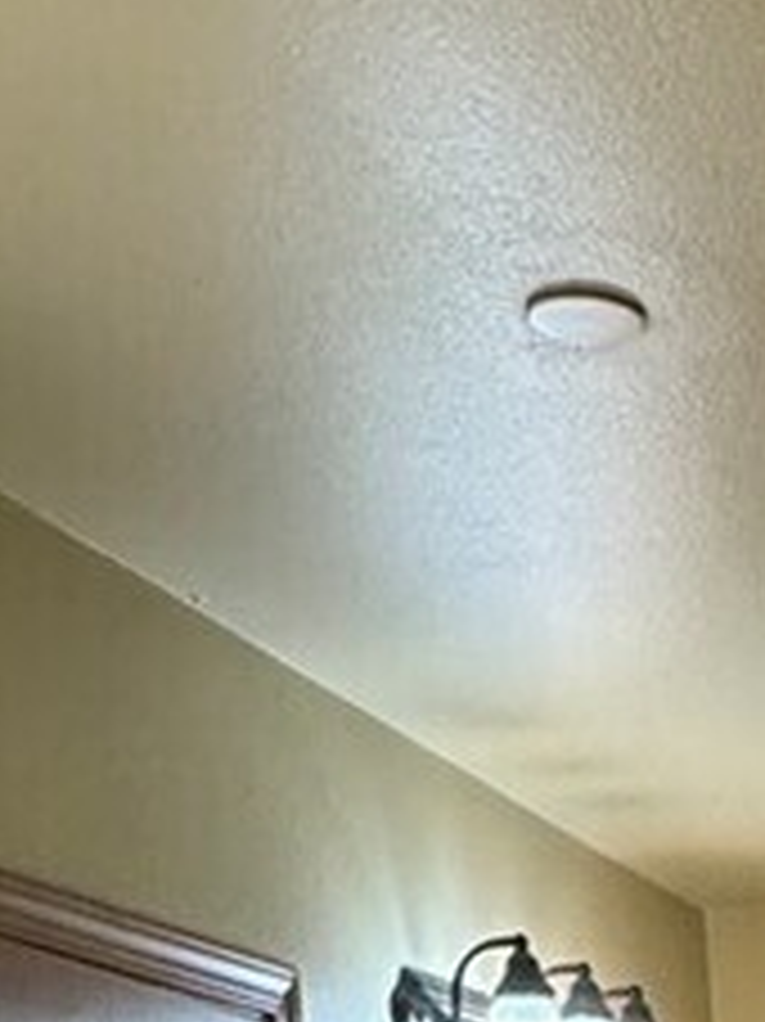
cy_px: 1720
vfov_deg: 18.3
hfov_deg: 14.4
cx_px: 1408
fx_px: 2625
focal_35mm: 89
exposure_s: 1/120
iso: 320
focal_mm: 2.22
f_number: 2.2
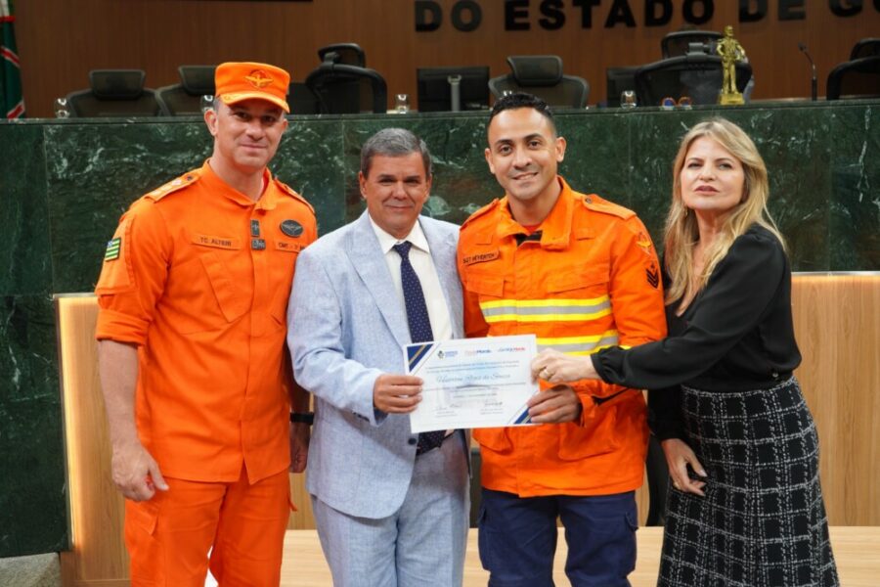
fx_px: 1100
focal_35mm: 45
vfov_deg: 29.9
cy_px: 294
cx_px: 440
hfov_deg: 43.6
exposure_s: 1/200
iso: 1250
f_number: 5
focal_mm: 45
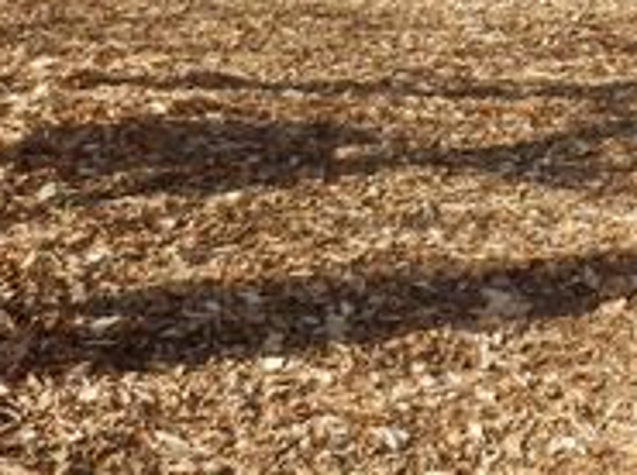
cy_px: -138
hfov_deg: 18.2
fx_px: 1910
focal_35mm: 104
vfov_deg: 13.7
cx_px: 699
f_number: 3
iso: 80
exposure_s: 1/320
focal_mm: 4.2
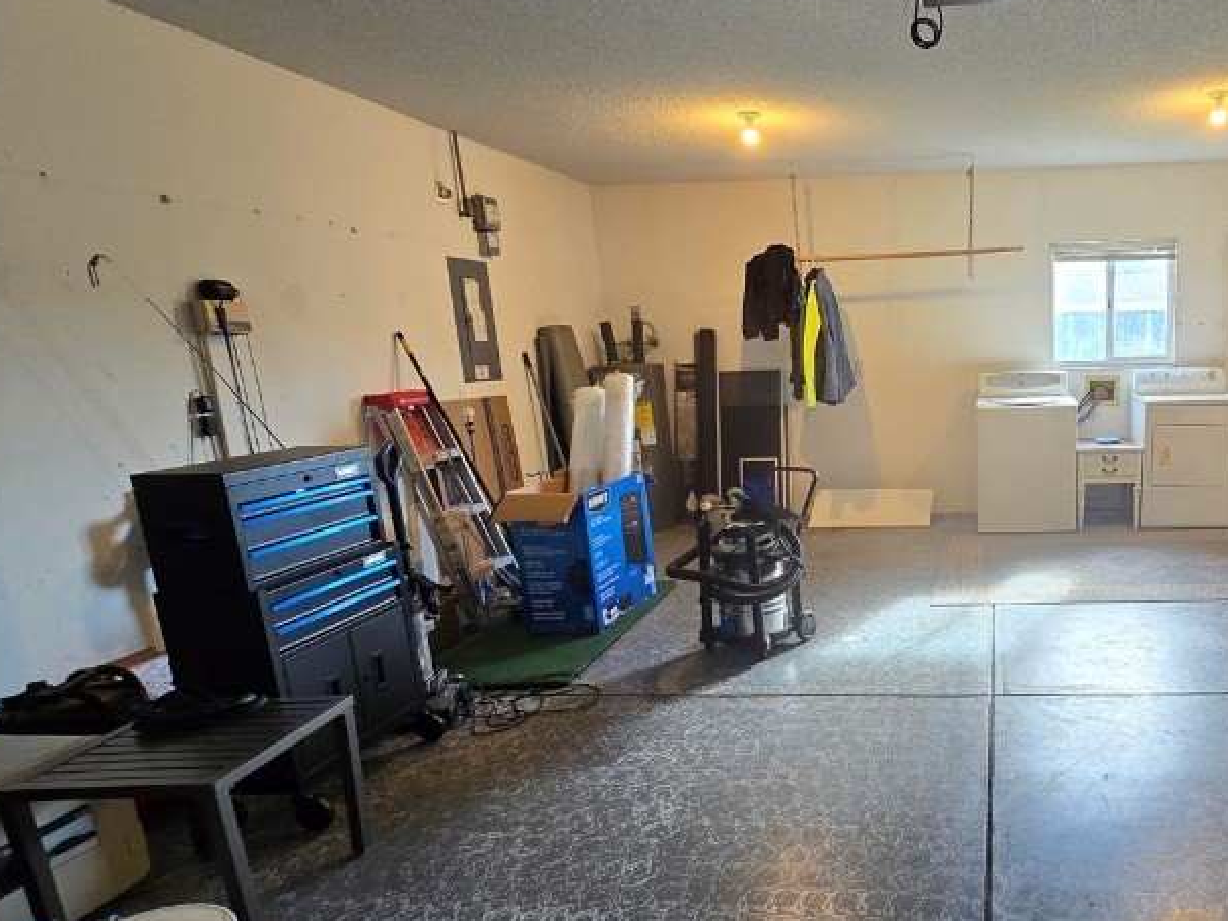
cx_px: 946
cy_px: 552
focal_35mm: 22
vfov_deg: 60.6
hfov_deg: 70.3
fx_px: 781
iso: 125
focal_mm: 2.2
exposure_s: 1/60
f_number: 2.2
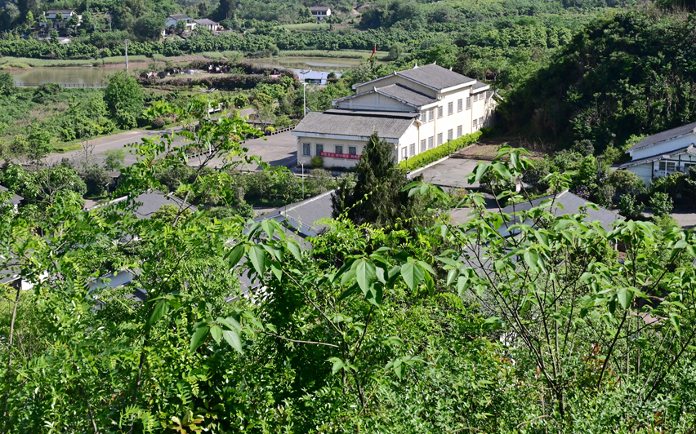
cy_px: 146
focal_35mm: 56
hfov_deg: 36.3
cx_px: 318
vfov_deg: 23.0
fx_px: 1062
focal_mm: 39
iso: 3200
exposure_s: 1/5000
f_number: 8
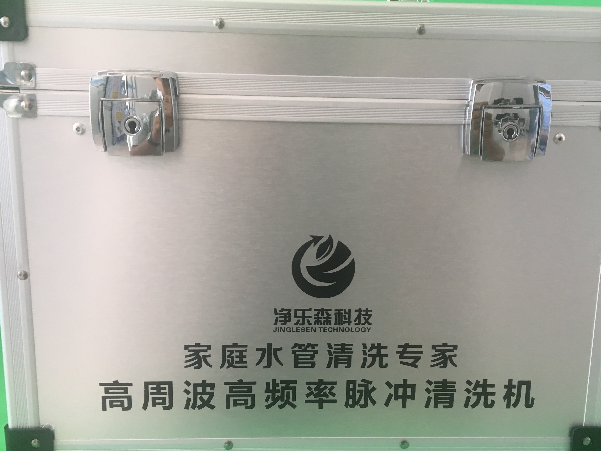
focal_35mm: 38
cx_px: 324
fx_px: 660
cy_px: 244
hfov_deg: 48.9
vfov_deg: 37.7
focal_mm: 4.15
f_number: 2.2
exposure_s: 1/33
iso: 64
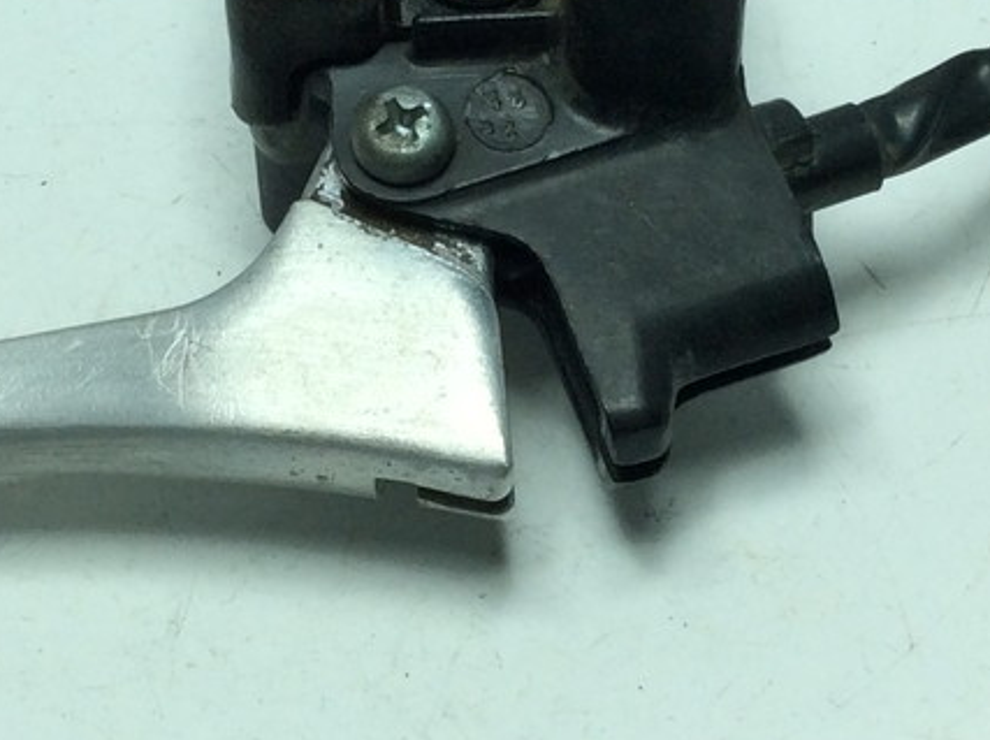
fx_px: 2742
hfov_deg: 20.4
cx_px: 357
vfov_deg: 15.3
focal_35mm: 96
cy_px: 220
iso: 32
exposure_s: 1/590
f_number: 2.4
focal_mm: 3.3
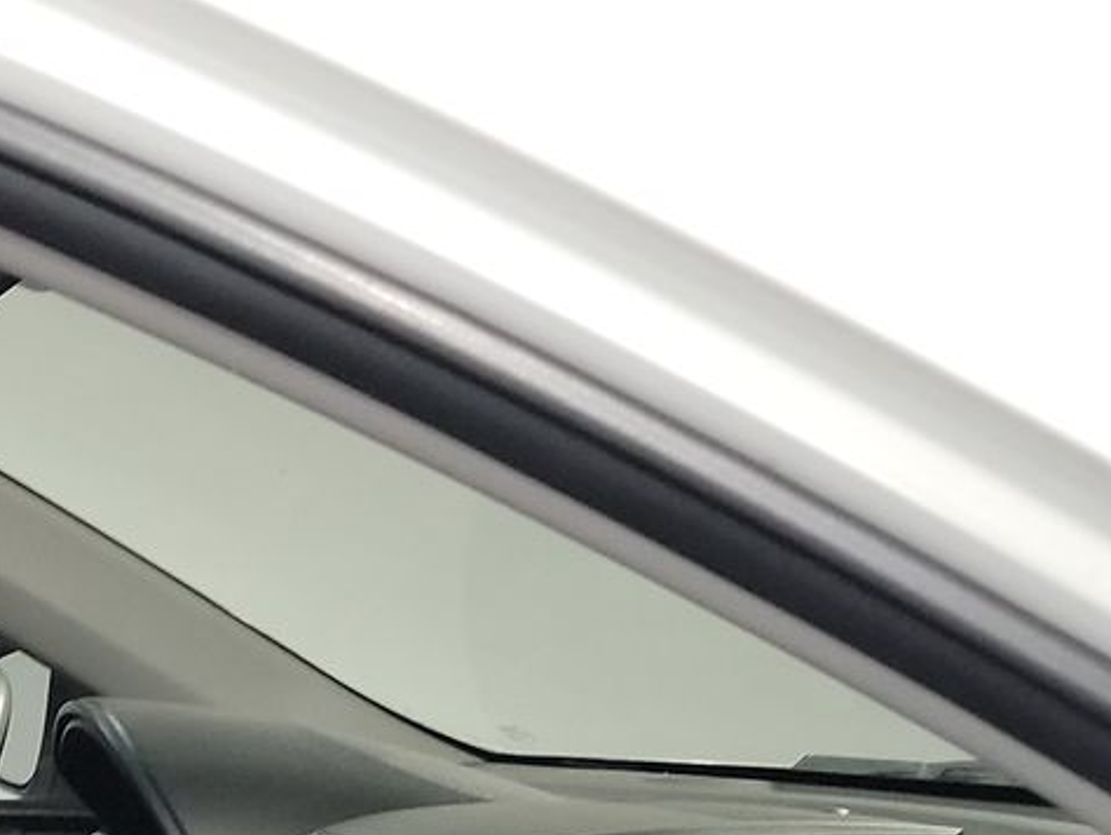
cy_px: 1295
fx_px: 2601
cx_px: -274
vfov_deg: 16.4
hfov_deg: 22.0
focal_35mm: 81
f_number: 1.8
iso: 1035
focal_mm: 6.7
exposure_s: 1/14
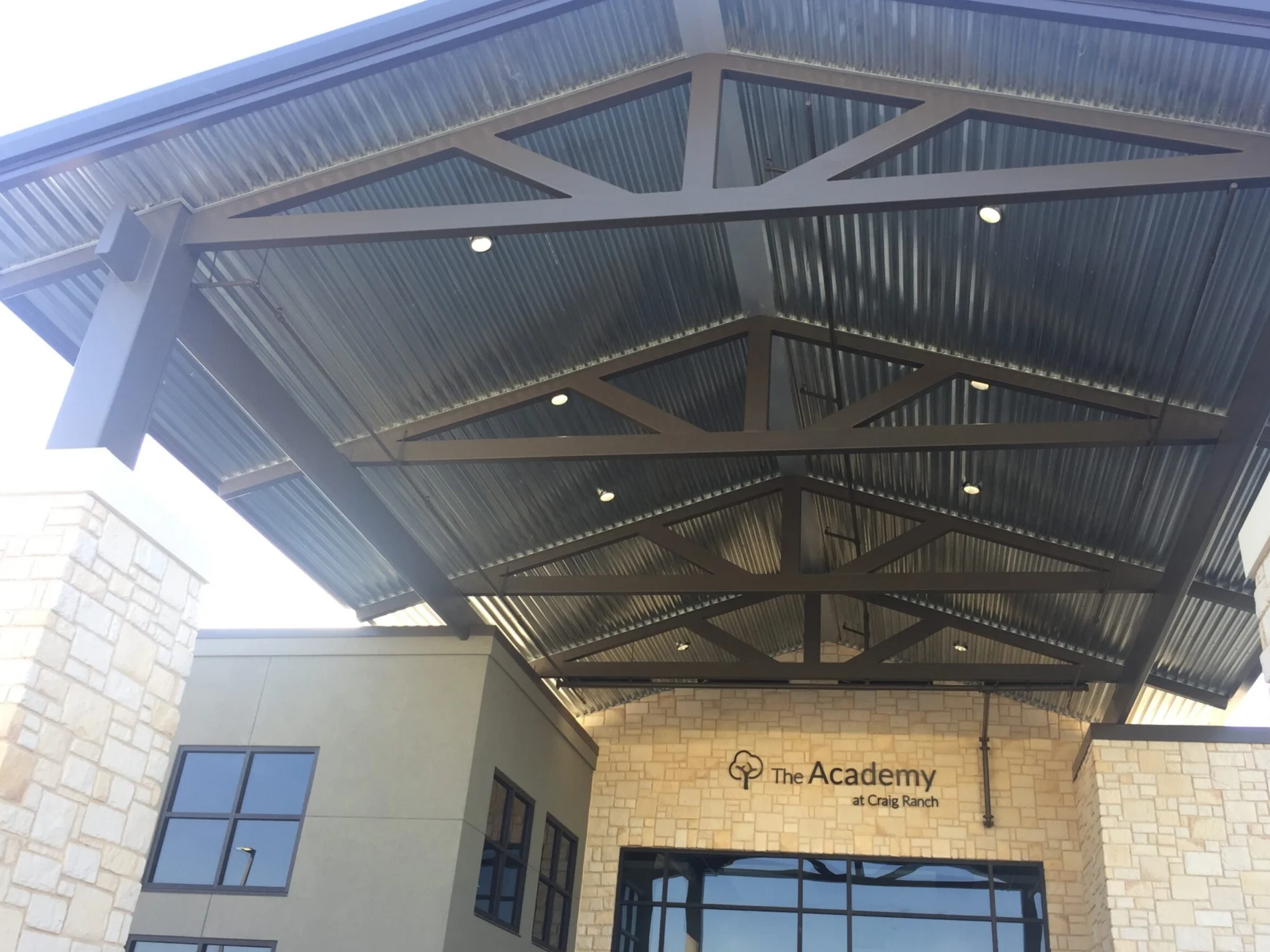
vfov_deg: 44.2
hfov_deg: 56.7
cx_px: 695
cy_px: 464
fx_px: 1174
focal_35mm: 32
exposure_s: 1/126
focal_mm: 4.15
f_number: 2.2
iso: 32
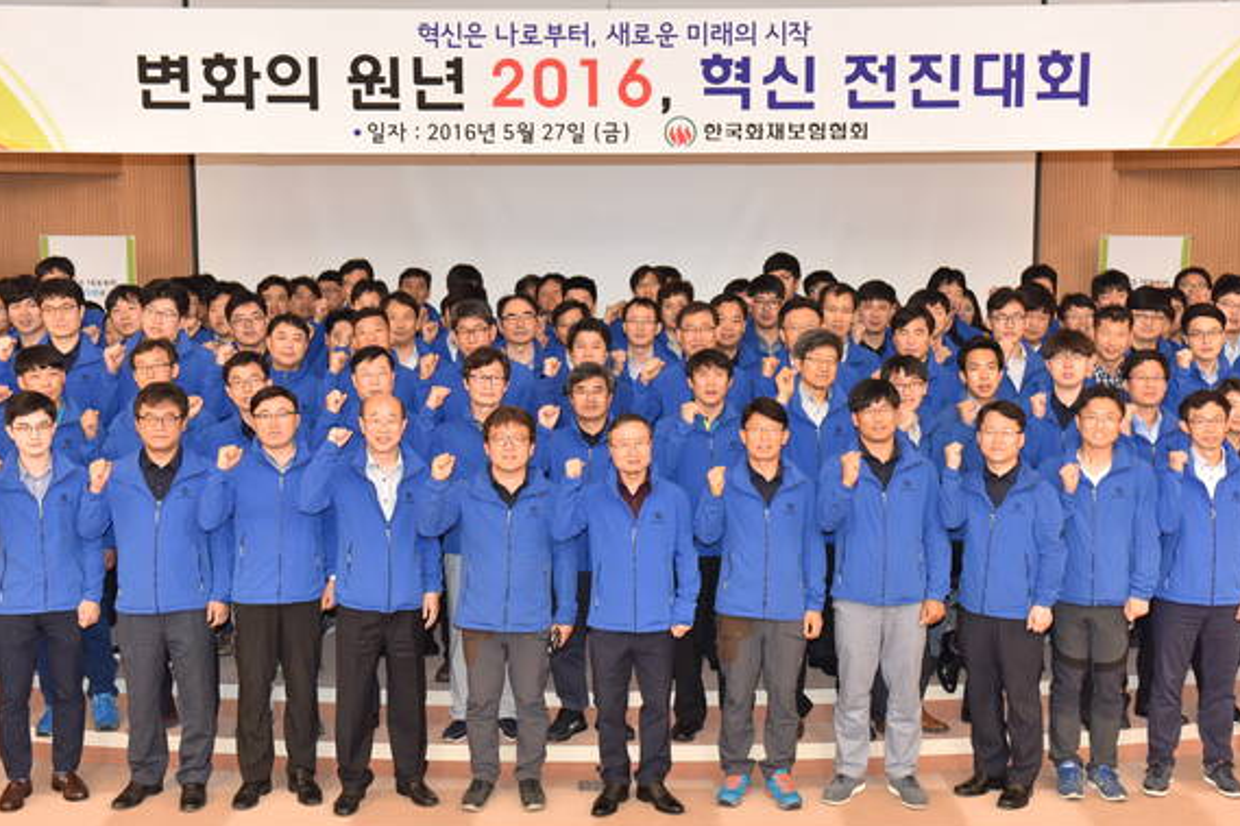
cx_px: 628
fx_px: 1825
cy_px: 417
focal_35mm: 53
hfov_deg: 37.5
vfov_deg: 25.5
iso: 1800
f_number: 4.5
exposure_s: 1/80
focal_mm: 52
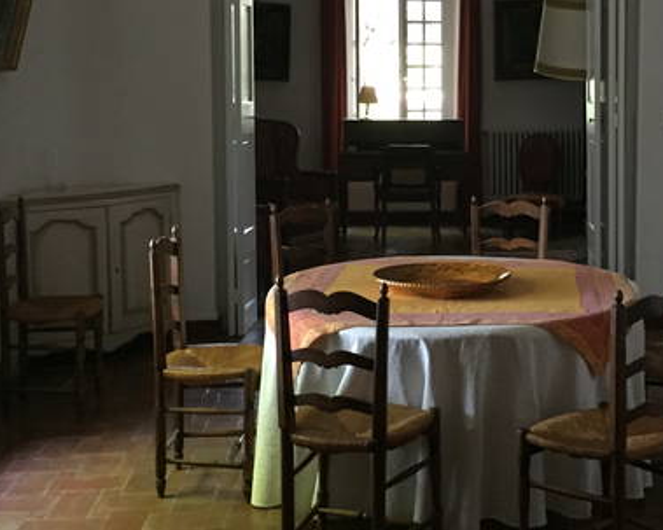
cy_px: 194
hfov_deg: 31.5
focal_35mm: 59
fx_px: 1157
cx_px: 483
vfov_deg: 25.7
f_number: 2.2
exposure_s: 1/17
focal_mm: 4.15
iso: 320
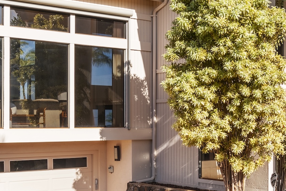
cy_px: 119
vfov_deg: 20.0
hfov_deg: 29.6
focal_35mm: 68
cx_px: 139
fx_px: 540
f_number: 8
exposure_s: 1/80
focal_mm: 16
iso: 100
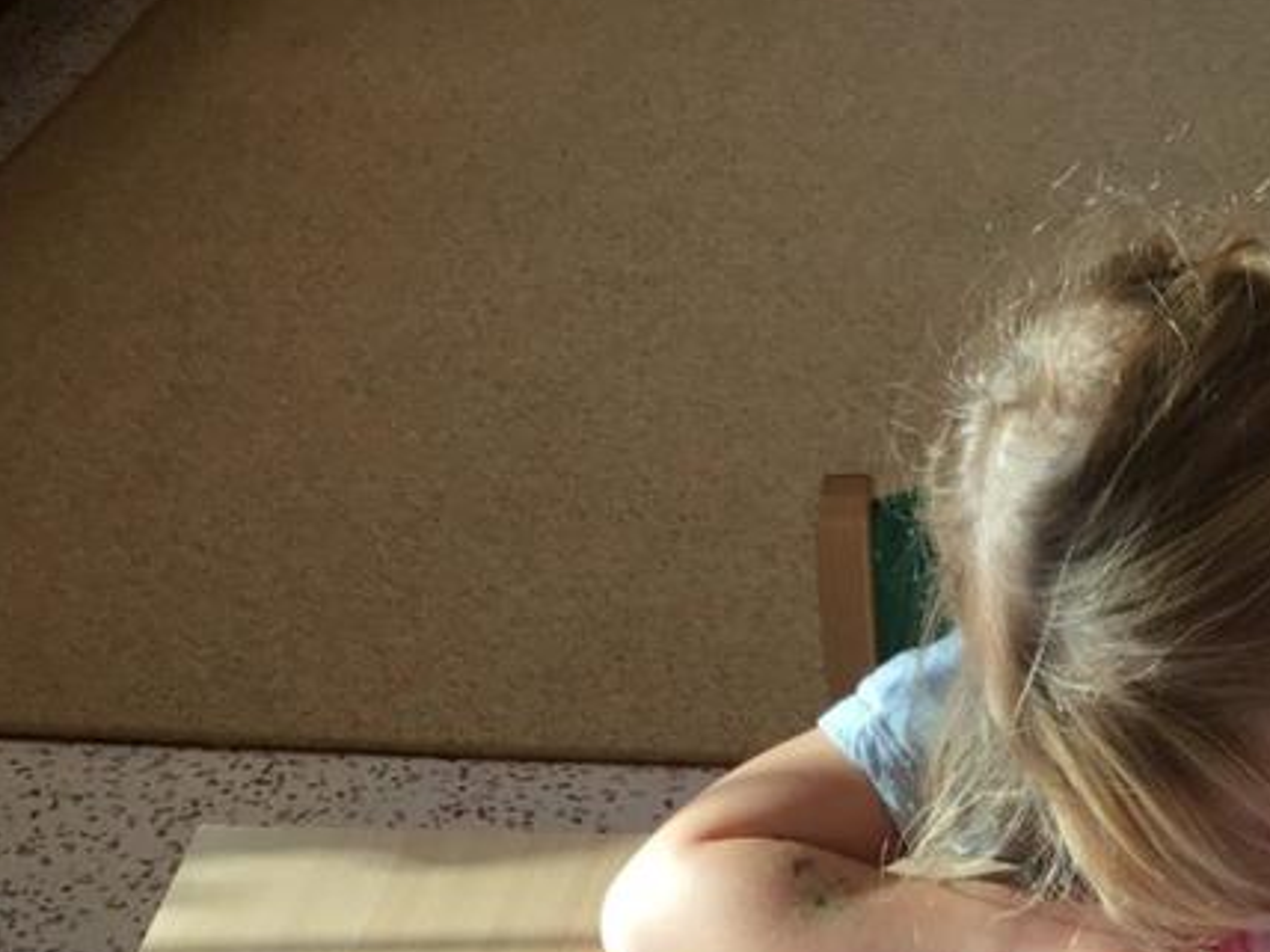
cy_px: 1062
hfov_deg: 19.9
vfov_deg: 14.9
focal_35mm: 97
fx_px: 3559
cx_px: 1095
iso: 25
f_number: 2.4
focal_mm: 3.3
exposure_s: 1/111
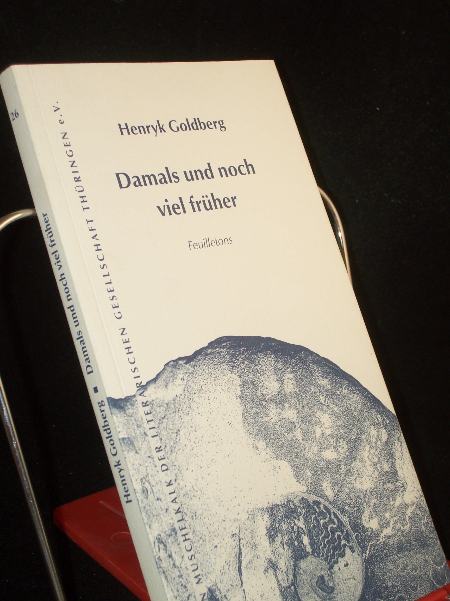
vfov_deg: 29.4
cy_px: 300
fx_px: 1144
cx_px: 225
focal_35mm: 66
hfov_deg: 22.3
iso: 80
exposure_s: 1/80
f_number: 3.6
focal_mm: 11
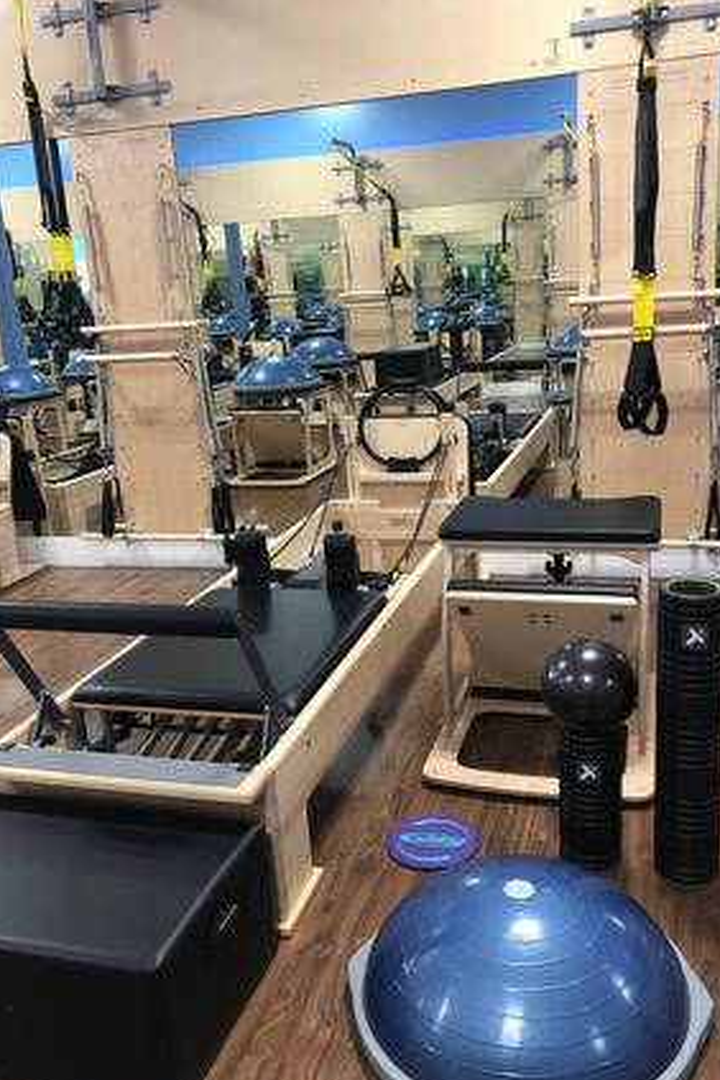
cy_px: 551
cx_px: 382
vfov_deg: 60.3
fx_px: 930
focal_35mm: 31
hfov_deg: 42.3
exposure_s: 1/15
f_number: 1.8
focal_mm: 3.99
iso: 40
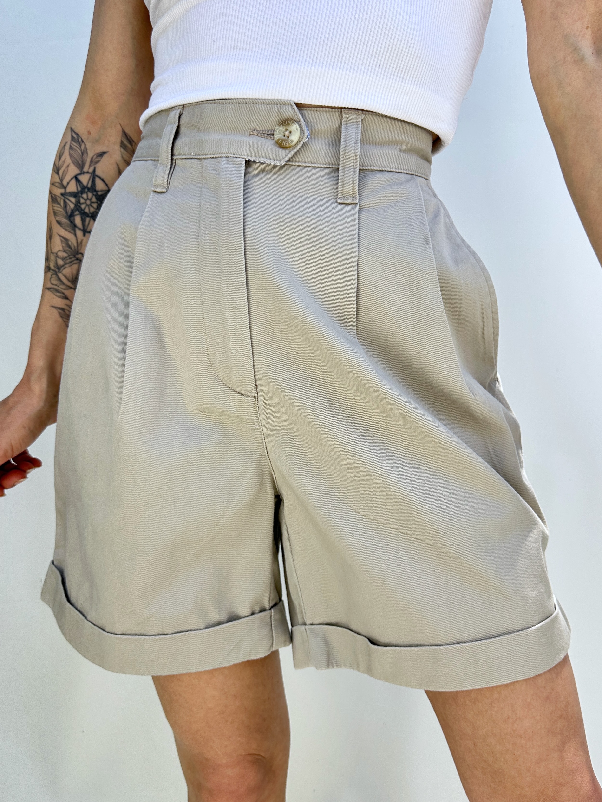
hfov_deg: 56.8
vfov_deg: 71.6
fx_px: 556
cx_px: 301
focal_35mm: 24
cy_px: 401
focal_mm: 6.86
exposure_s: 1/521
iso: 80
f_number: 1.78
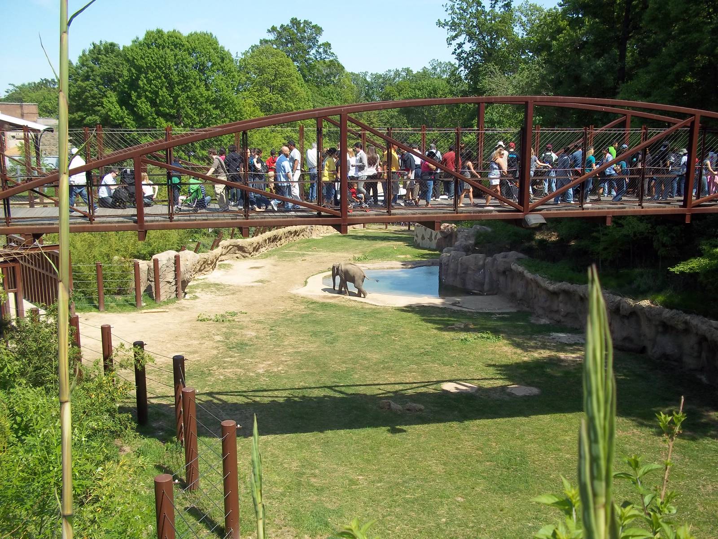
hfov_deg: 51.4
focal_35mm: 36
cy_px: 270
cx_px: 359
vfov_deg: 39.7
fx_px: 747
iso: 80
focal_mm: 6.5
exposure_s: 1/125
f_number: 8
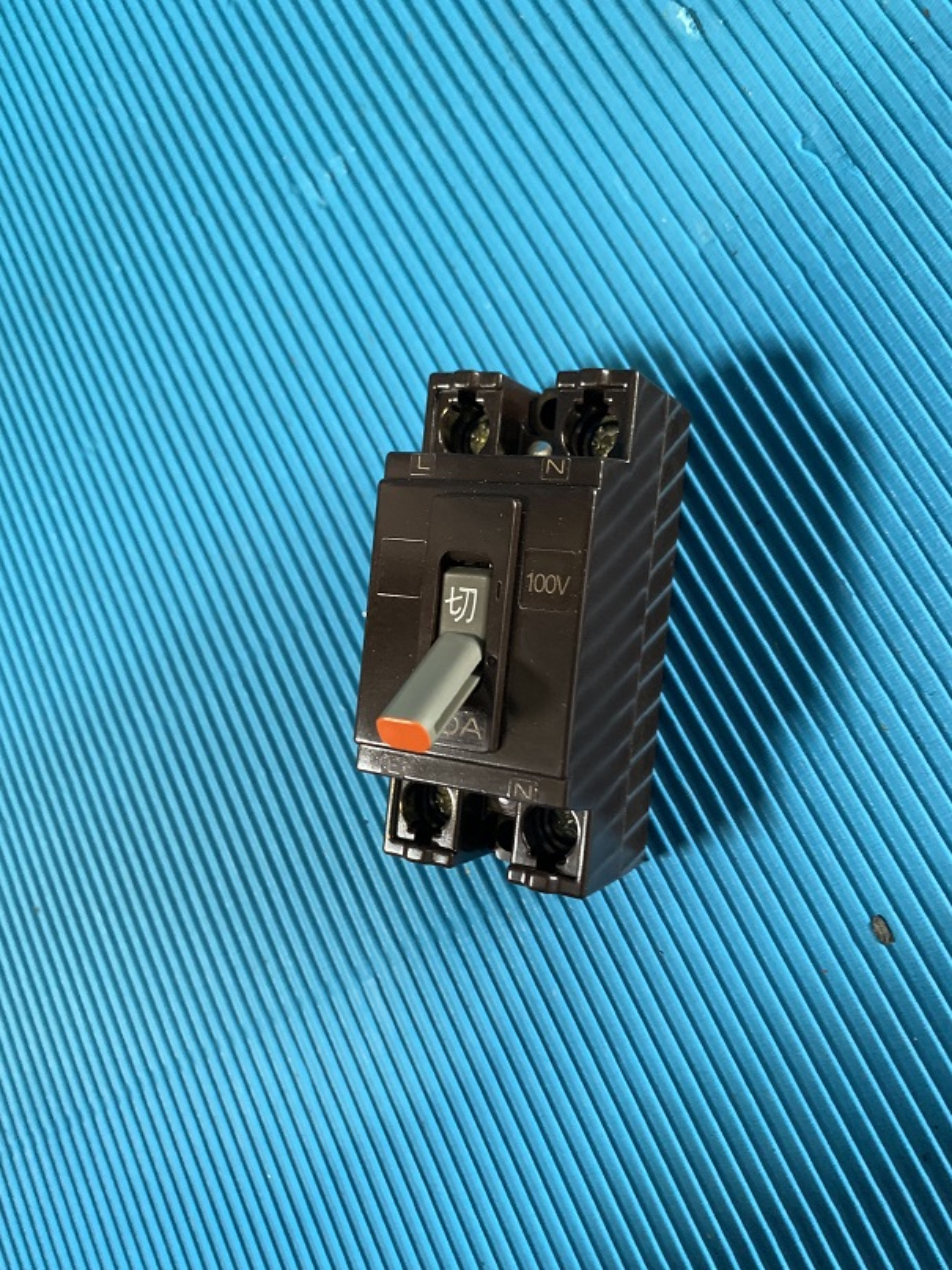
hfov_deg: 53.1
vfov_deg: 67.3
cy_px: 635
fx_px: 954
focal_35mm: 26
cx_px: 476
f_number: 1.8
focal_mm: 4.25
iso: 400
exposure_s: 1/42
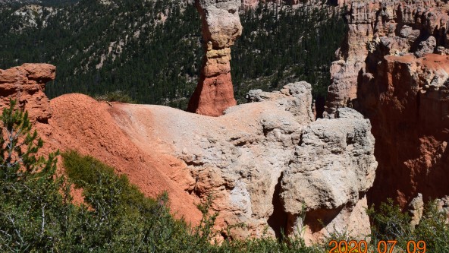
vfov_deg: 25.7
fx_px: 512
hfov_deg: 47.4
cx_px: 226
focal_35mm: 43
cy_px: -23
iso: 280
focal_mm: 18
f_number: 11
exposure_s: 1/500
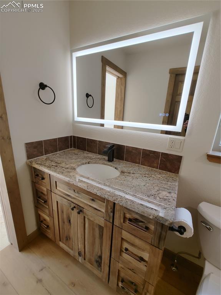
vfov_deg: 98.2
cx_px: 110
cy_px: 148
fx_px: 128
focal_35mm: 15
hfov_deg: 81.7
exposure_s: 1/40
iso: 50
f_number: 1.9
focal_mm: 1.78
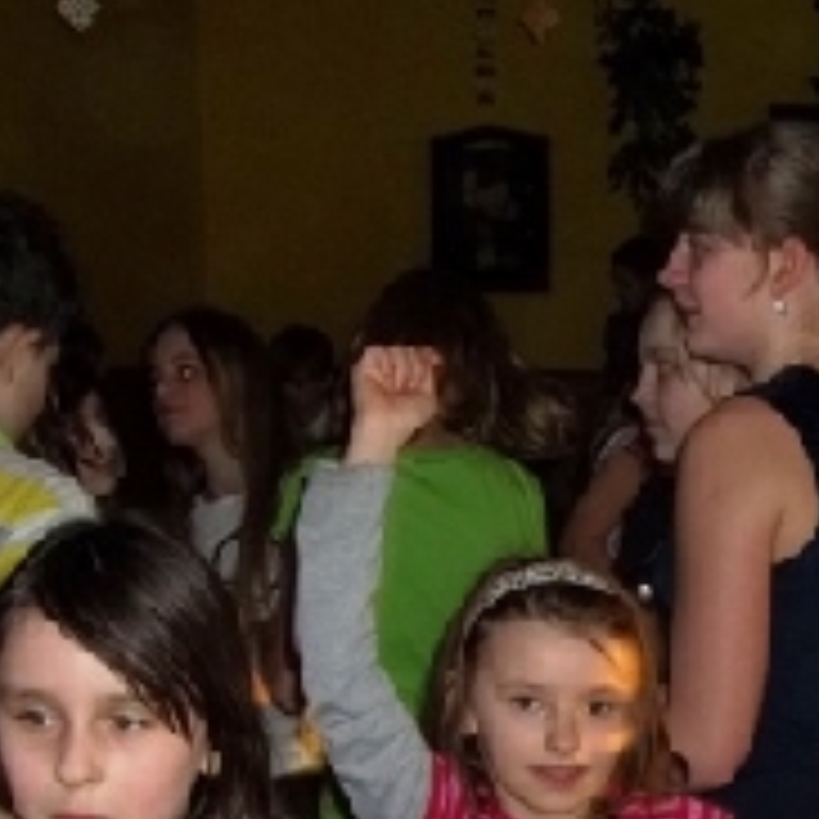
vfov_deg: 17.9
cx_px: 734
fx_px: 2489
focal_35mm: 93
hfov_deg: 18.4
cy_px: 945
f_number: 2.9
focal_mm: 5.7
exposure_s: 1/30
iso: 64
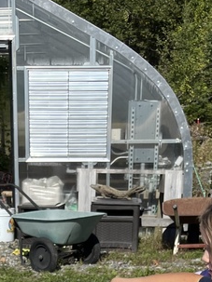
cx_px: 50
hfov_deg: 16.7
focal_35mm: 88
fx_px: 719
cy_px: 438
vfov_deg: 19.1
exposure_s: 1/5556
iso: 50
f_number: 1.6
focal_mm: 5.1
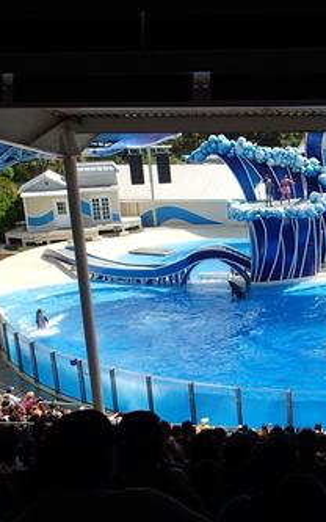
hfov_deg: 27.8
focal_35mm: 43
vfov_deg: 46.2
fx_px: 612
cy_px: 260
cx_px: 340
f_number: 3.2
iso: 200
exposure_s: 1/2000
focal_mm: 5.5
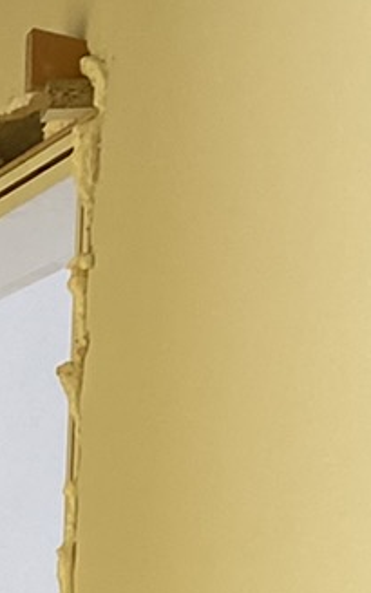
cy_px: 1211
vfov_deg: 11.0
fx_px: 2783
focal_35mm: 172
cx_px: -959
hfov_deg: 6.5
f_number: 1.8
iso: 80
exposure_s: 1/121
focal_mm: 4.25
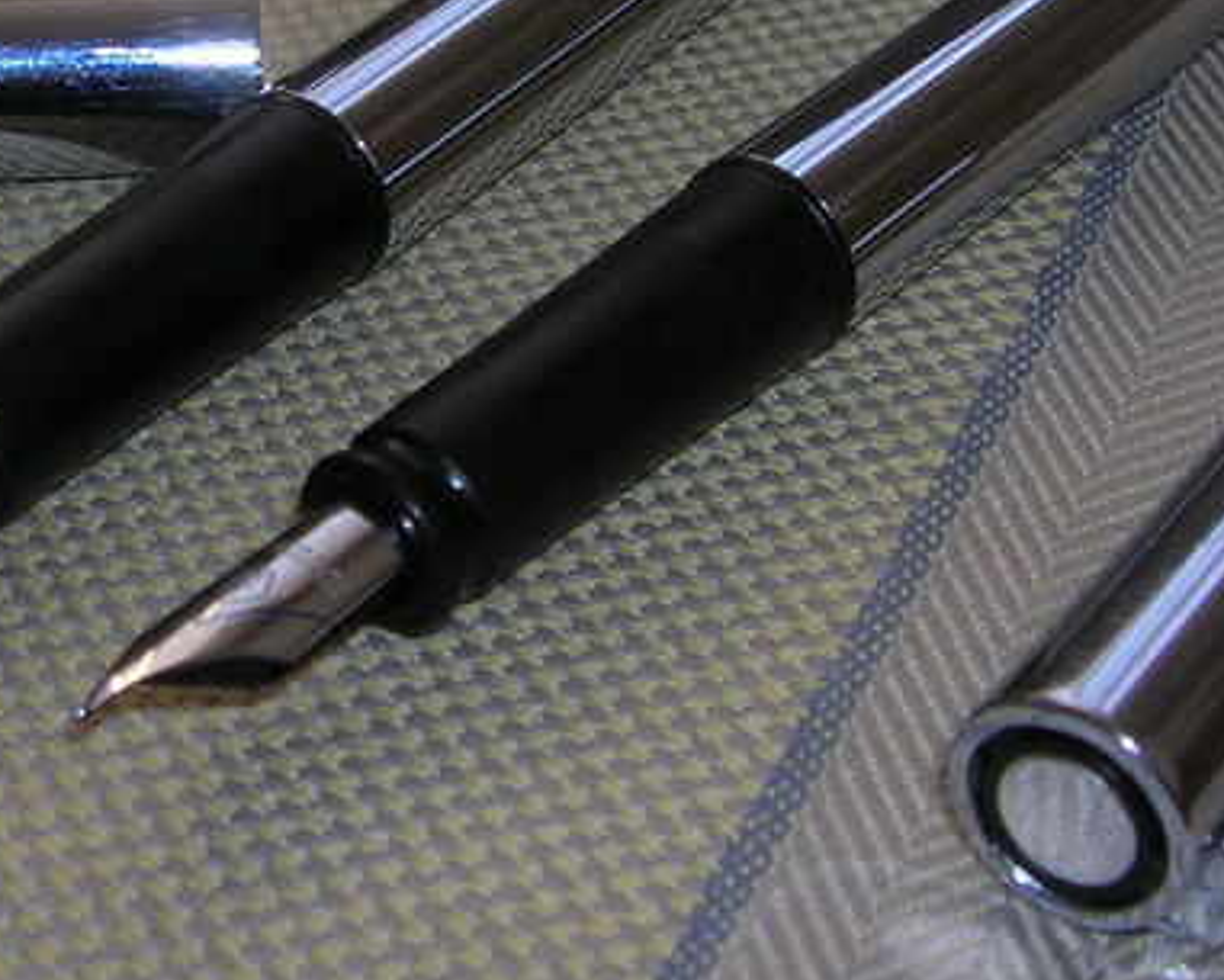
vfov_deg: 17.5
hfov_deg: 21.9
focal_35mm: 87
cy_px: 215
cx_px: 479
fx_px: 3152
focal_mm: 5.7
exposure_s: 1/60.1
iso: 50
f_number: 2.9
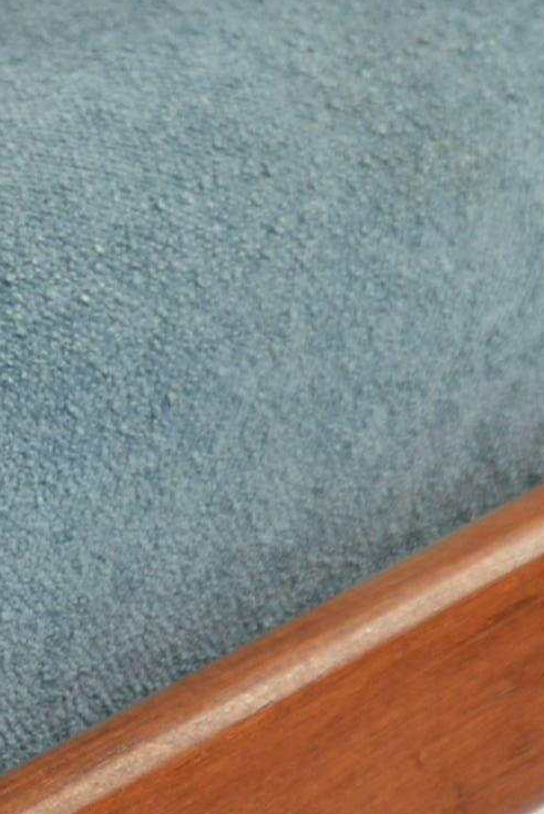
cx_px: 256
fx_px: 10367
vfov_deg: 4.5
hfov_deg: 3.0
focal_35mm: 458
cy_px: -456
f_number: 5.6
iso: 500
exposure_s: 1/125
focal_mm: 75
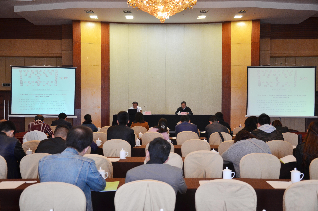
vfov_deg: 29.7
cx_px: 159
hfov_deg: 43.7
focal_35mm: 45
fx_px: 397
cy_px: 106
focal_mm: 30
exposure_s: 1/50
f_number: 4.2
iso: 800
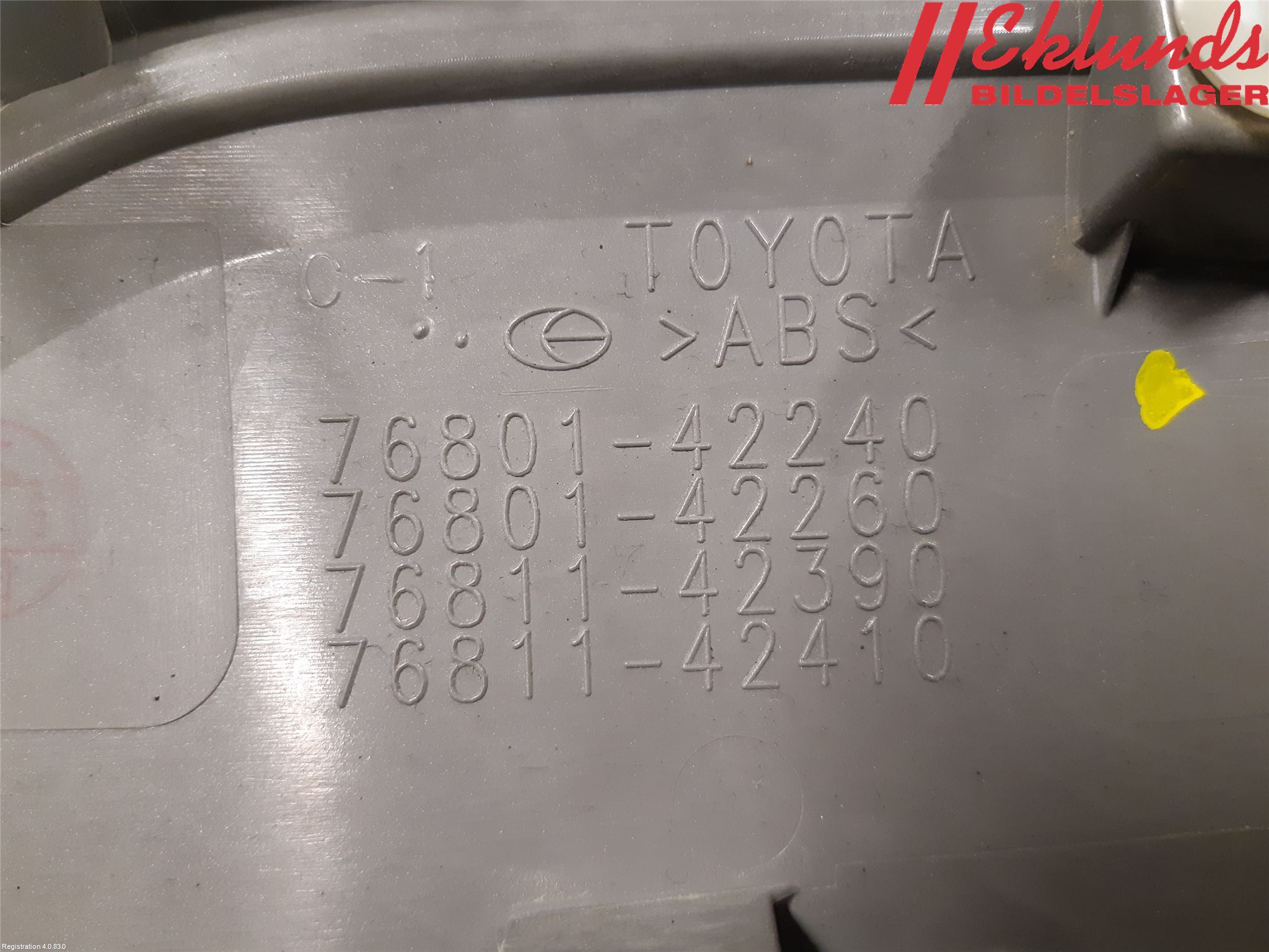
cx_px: 634
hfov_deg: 67.3
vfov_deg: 53.1
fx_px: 953
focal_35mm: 26
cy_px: 476
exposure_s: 1/50
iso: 320
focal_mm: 3.93
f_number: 1.7
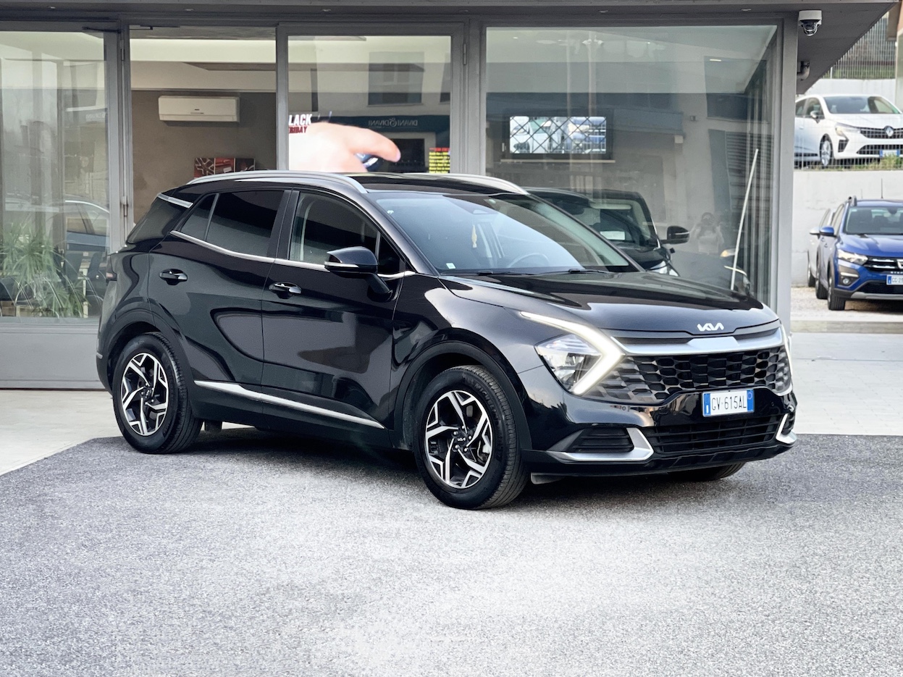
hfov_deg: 30.3
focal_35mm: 64
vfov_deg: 22.9
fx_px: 1669
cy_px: 338
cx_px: 452
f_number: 2.2
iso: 200
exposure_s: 1/121
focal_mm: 7.5
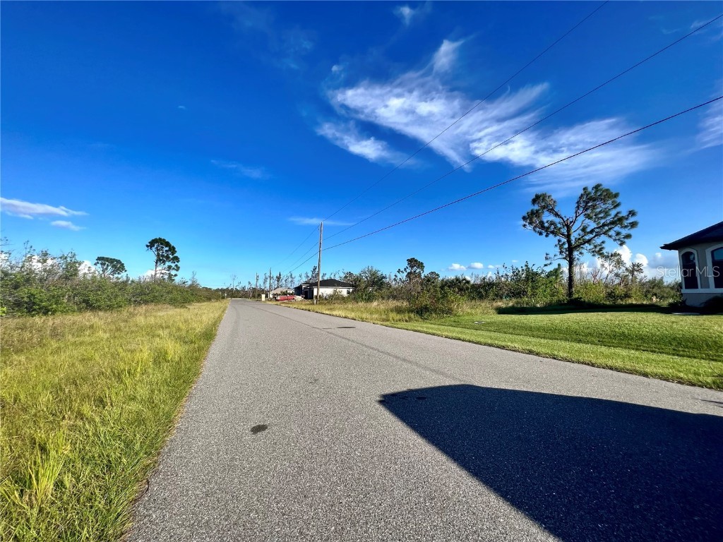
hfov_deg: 106.2
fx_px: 272
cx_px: 362
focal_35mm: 13
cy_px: 271
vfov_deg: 89.9
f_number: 1.8
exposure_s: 1/1845
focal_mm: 1.57
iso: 32
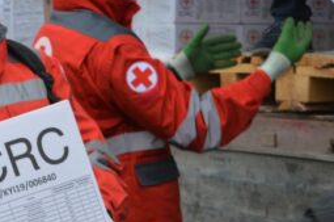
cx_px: 20
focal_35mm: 198
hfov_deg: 10.3
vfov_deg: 6.9
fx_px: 1834
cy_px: -12
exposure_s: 1/200
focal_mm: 42
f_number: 7.1
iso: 100
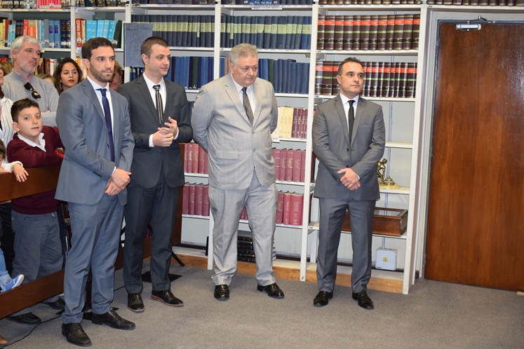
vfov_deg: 25.8
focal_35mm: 52
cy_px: 174
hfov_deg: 37.9
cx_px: 262
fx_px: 764
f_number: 4.5
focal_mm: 35
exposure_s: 1/60
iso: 1000
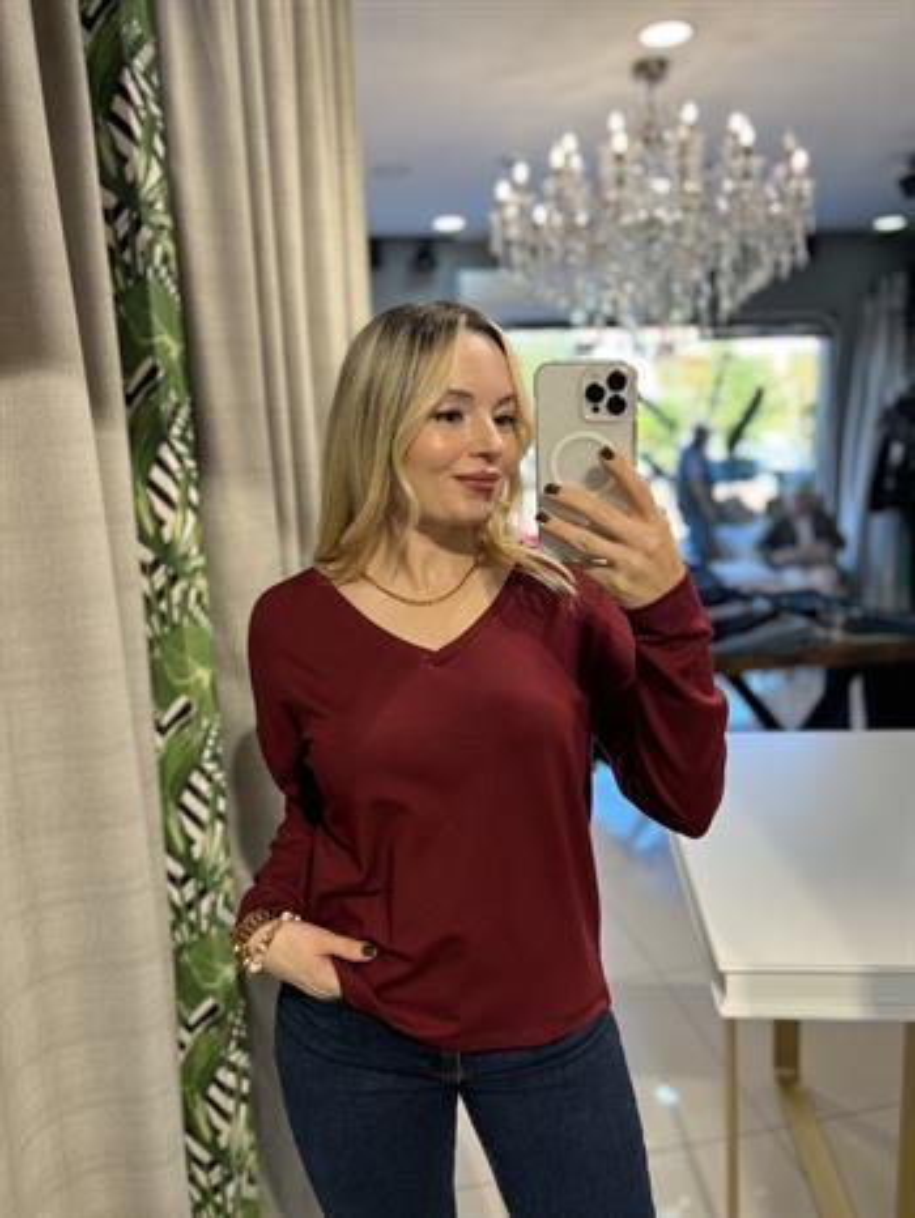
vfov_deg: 67.3
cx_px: 458
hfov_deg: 53.1
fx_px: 916
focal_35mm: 26
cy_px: 609
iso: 32
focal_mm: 5.7
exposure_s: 1/100
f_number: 1.5
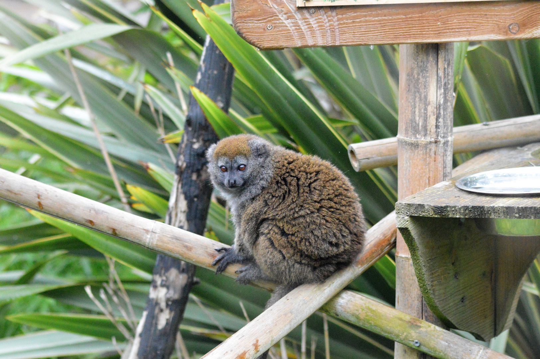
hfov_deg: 19.5
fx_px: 1574
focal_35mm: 105
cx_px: 270
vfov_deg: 13.0
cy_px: 180
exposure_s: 1/4000
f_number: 4.5
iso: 6400
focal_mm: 70
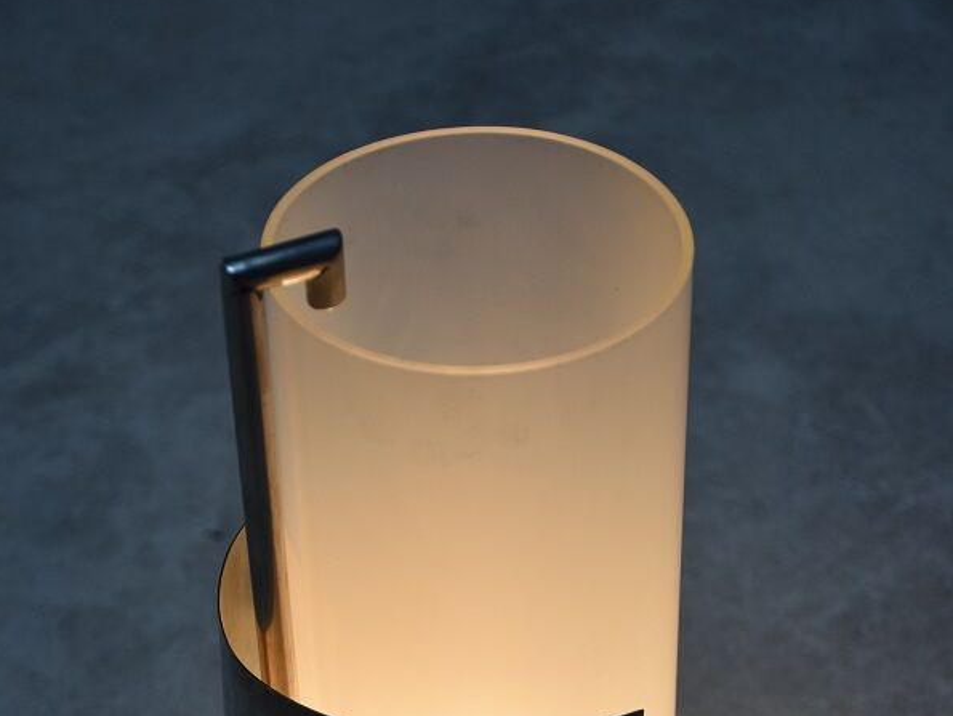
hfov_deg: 18.0
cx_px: 474
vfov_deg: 13.4
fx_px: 3003
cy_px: 698
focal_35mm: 109
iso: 400
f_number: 5
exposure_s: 1/100
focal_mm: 50
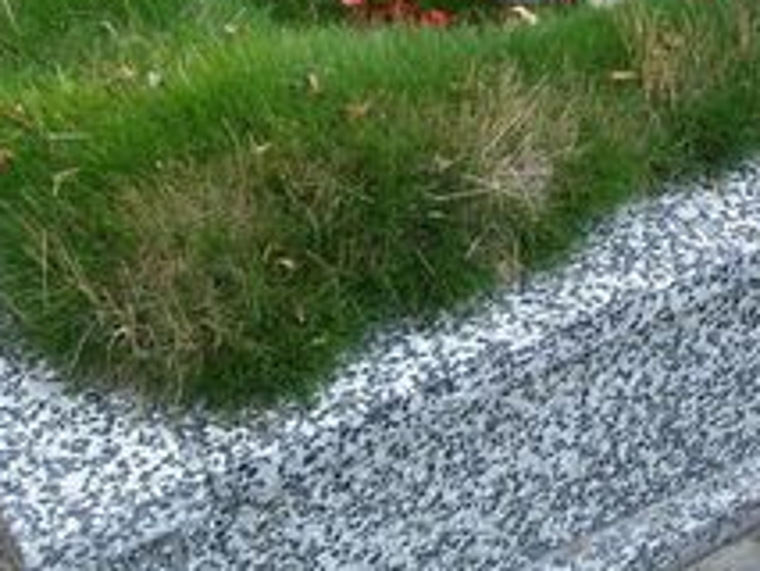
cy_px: 118
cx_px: 535
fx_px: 1582
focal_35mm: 72
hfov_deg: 26.8
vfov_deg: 20.2
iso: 100
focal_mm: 5.2
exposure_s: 1/45
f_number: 2.8
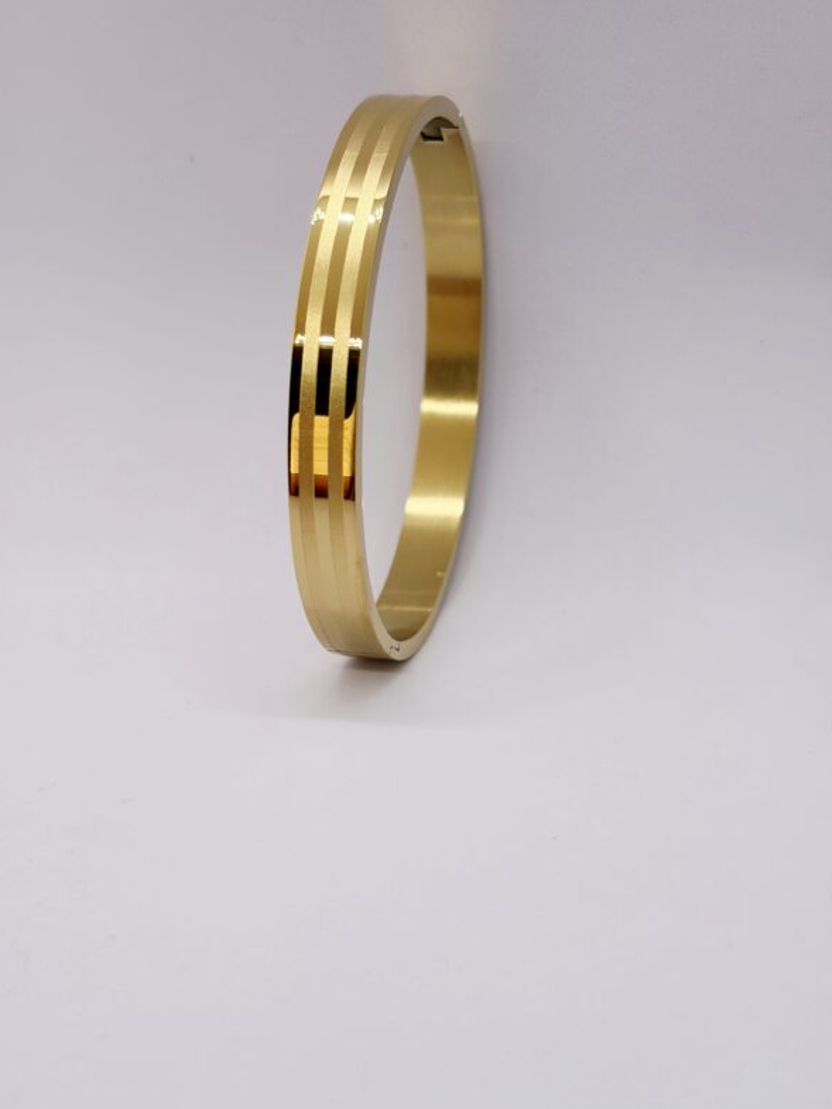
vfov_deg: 36.2
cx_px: 415
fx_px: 1698
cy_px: 564
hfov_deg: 27.5
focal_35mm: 53
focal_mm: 5.96
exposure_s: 1/385
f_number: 1.6
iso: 32
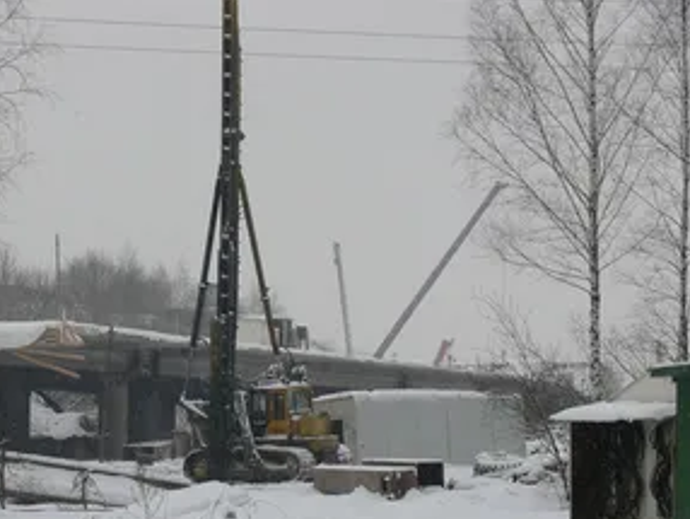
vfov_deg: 9.8
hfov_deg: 13.0
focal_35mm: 151
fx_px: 3012
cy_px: 357
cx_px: 210
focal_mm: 22.8
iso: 80
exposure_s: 1/100
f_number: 5
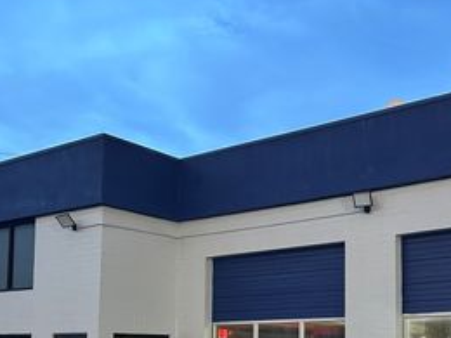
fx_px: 651
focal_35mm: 50
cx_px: 345
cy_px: 306
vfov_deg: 28.0
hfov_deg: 37.1
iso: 500
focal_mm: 5.7
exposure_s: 1/40
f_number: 1.5
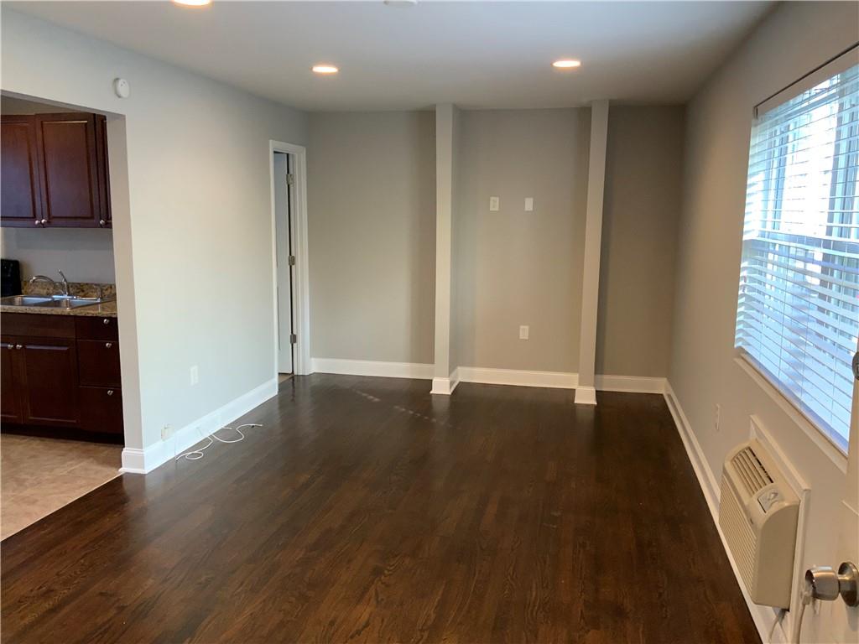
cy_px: 322
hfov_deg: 61.7
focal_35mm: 29
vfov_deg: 48.2
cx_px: 430
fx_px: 720
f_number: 1.8
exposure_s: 1/60
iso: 160
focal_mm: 3
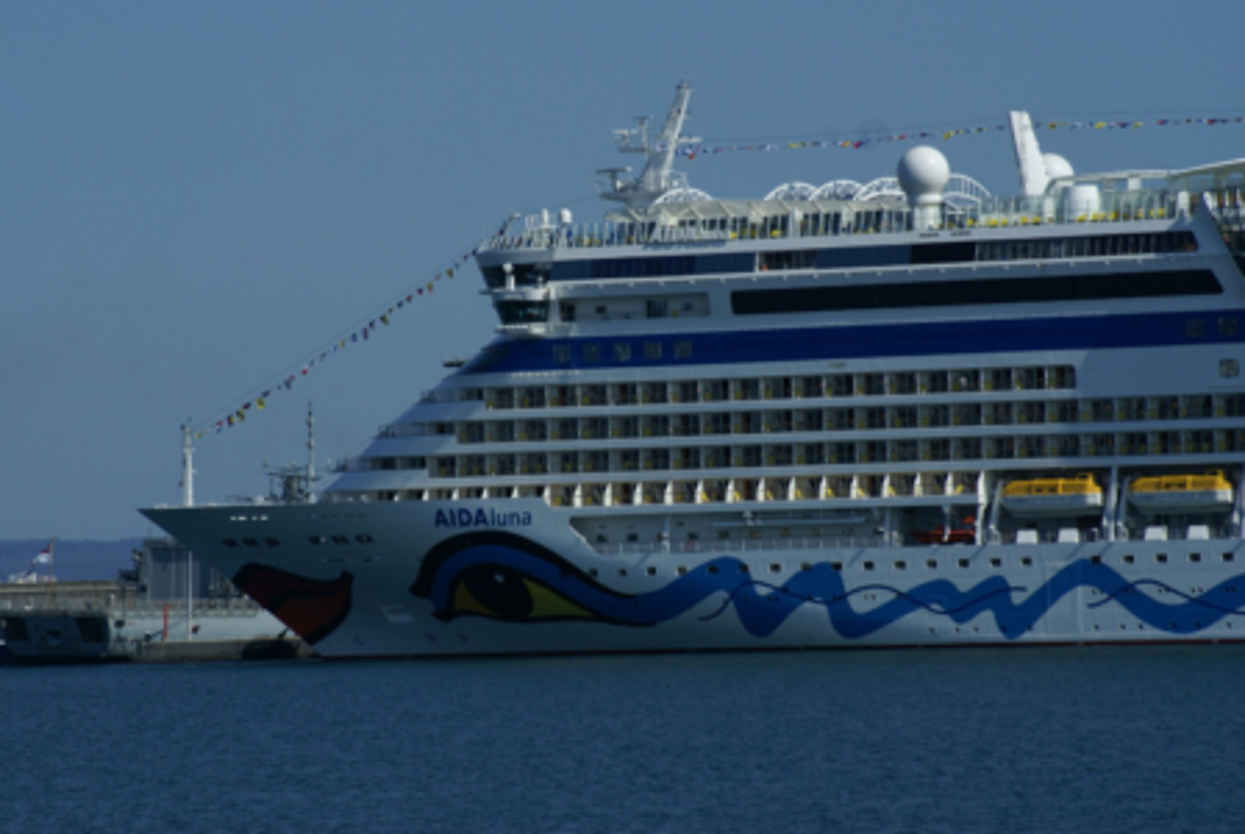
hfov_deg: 8.6
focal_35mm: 240
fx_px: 8311
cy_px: 417
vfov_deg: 5.7
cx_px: 622
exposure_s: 1/400
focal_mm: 160
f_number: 11
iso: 100
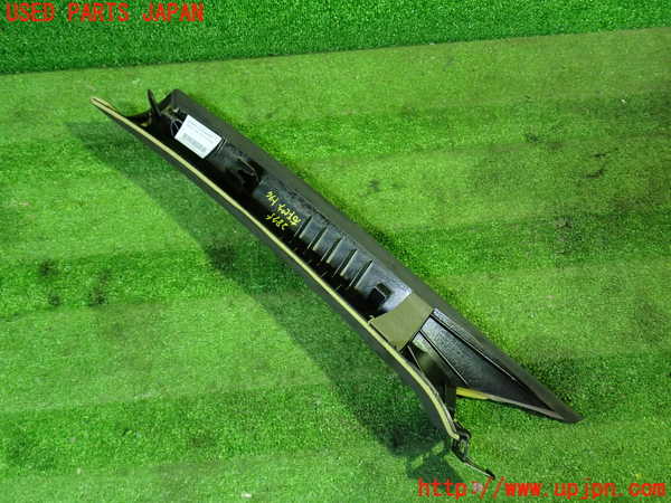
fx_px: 582
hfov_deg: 60.0
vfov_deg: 46.8
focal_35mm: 30
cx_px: 336
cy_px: 252
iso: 800
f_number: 2.3
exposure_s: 1/30
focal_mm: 5.4
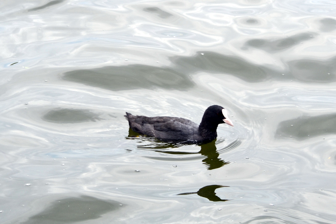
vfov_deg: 16.5
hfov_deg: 24.6
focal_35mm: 82
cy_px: 112
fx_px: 770
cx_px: 168
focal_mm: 55
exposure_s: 1/250
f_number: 5.6
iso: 100
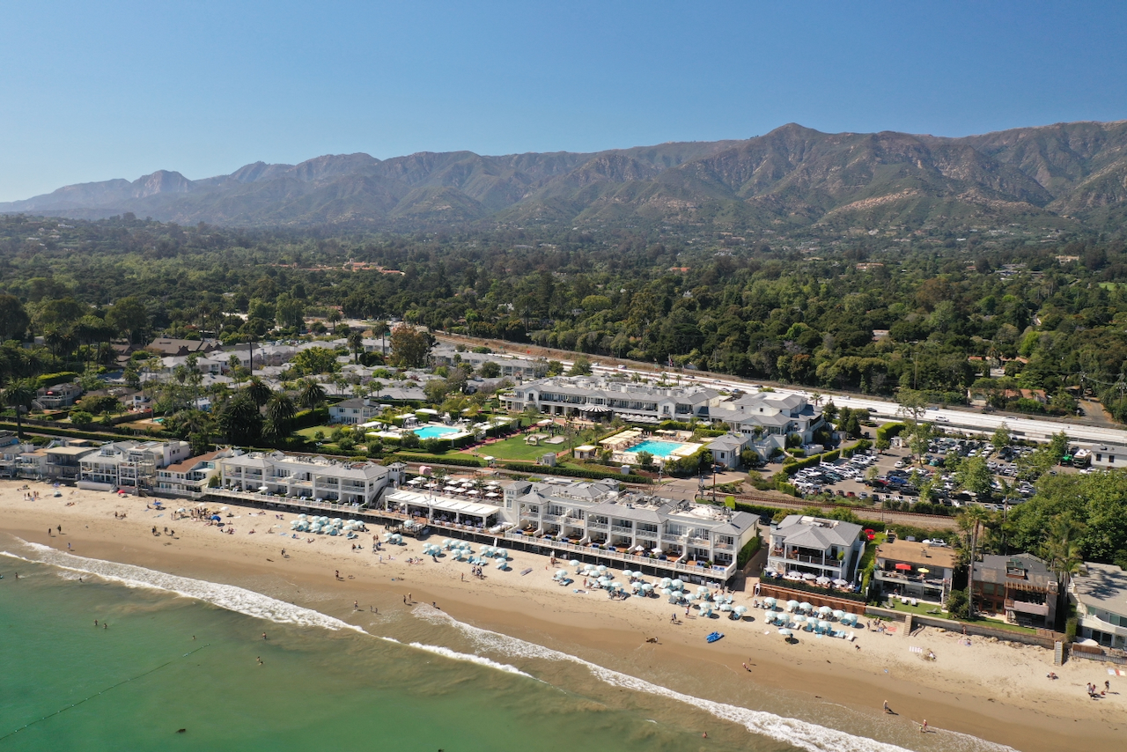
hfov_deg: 65.5
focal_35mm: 28
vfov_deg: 46.4
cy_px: 376
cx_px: 564
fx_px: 877
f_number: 4
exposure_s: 1/120
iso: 100
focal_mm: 10.26
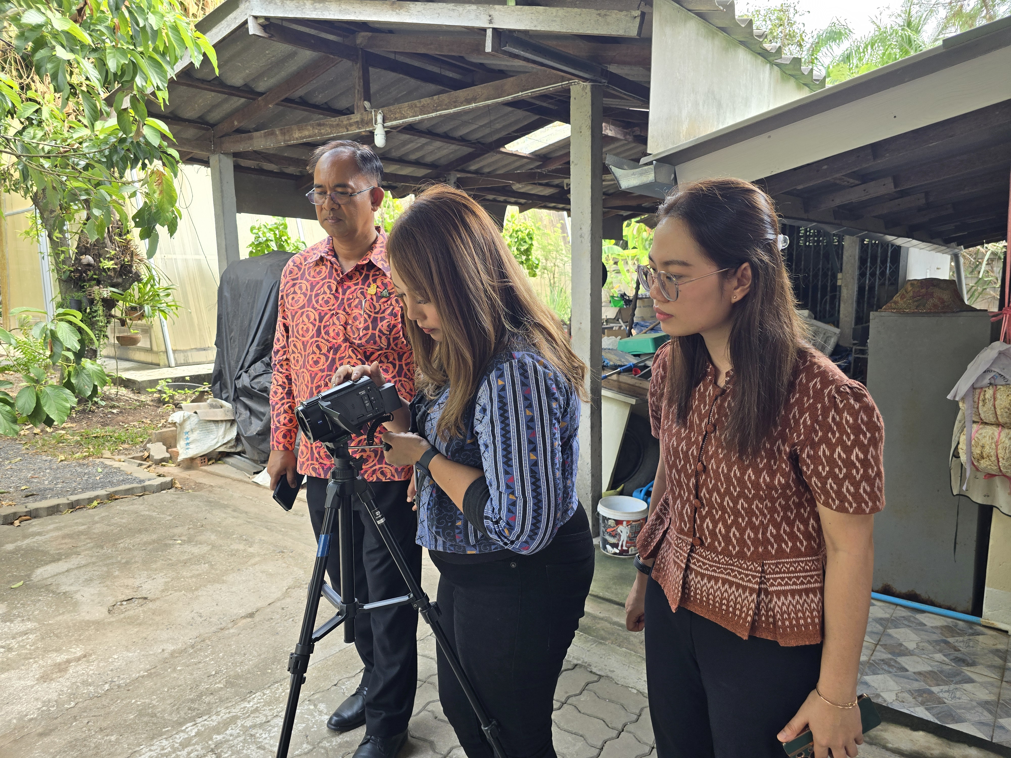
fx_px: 672
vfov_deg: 58.9
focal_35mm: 23
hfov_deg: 73.9
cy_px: 379
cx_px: 506
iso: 64
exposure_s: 1/180
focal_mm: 6.3
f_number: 1.7
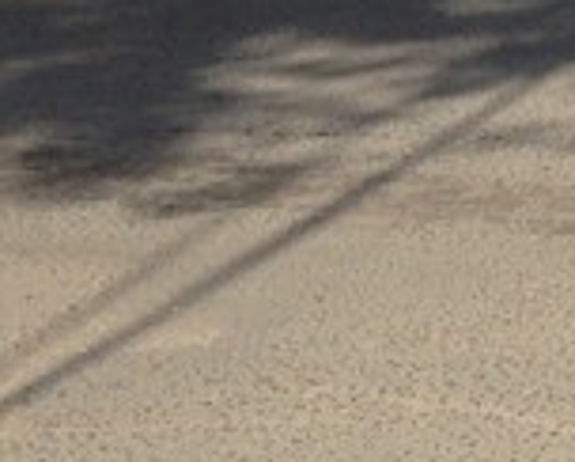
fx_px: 2880
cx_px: 1449
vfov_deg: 8.7
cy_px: -413
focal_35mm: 169
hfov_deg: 9.8
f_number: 2.4
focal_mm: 4.12
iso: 50
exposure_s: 1/1261
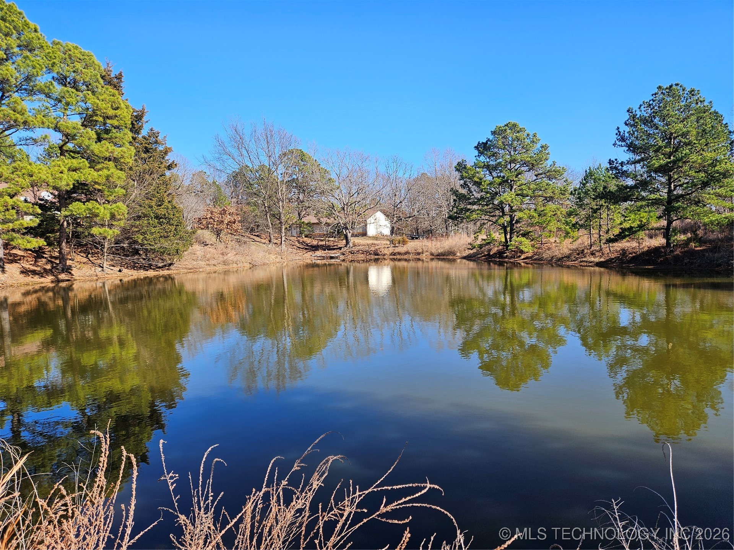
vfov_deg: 58.9
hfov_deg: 73.9
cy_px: 275
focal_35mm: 23
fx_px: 488
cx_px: 367
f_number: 1.8
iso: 25
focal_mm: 5.4
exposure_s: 1/950
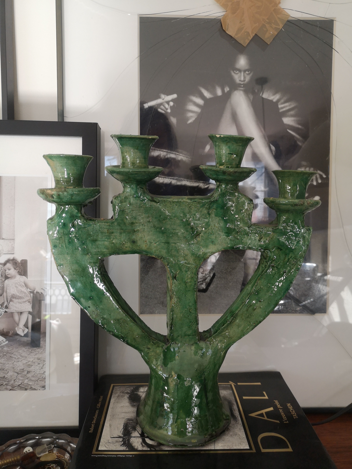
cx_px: 176
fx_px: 366
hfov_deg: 51.4
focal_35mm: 27
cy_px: 234
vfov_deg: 65.3
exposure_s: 1/100
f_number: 1.8
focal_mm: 3.95
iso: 100
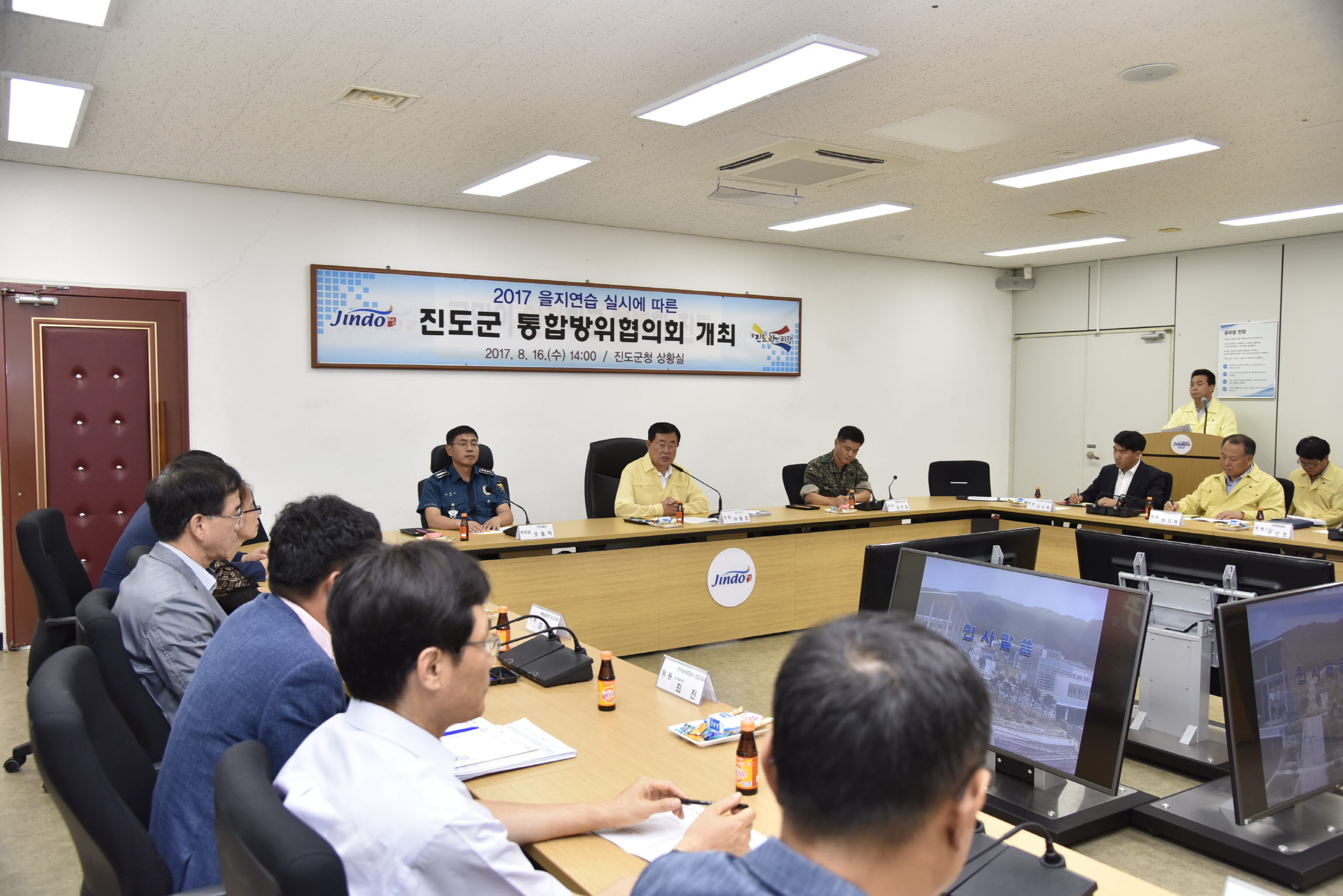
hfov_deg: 65.5
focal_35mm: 28
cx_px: 672
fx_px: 1045
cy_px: 448
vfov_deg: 46.4
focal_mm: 28
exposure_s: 1/125
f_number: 4.5
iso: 800
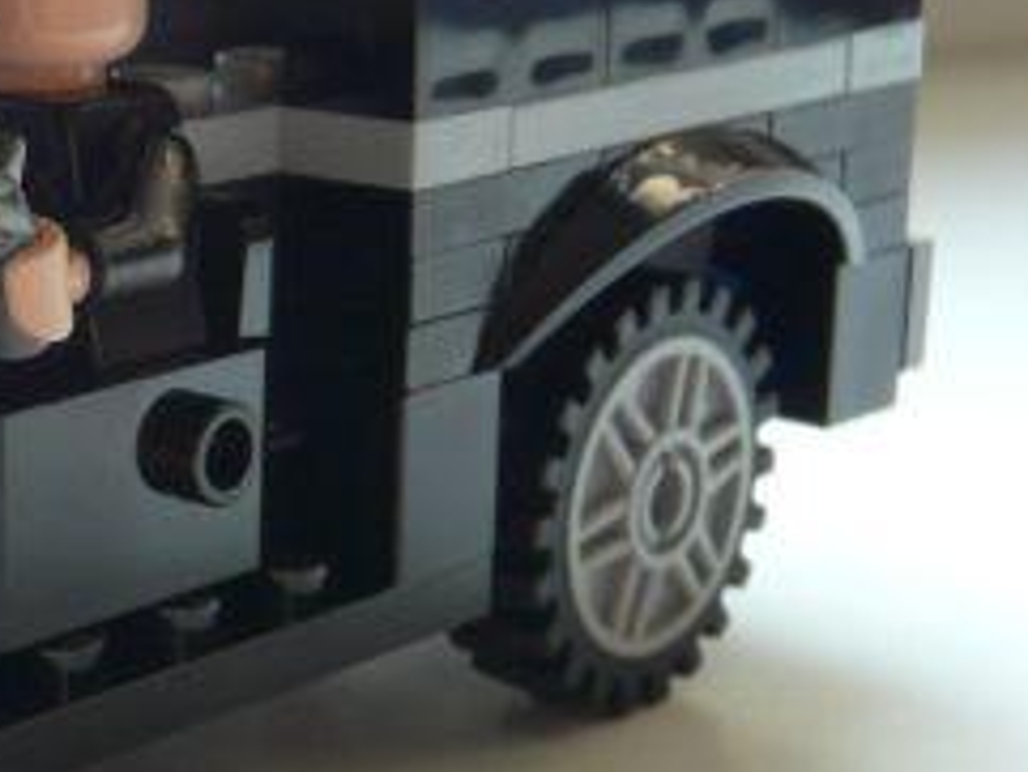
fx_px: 3060
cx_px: -409
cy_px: 367
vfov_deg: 14.4
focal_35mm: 103
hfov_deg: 17.5
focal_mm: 5
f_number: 2.8
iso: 100
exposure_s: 1/30
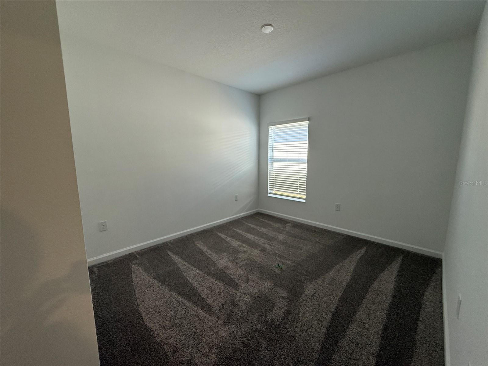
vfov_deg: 85.7
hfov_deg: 102.1
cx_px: 244
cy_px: 183
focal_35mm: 14
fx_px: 197
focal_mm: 2.22
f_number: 2.2
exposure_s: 1/120
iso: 250
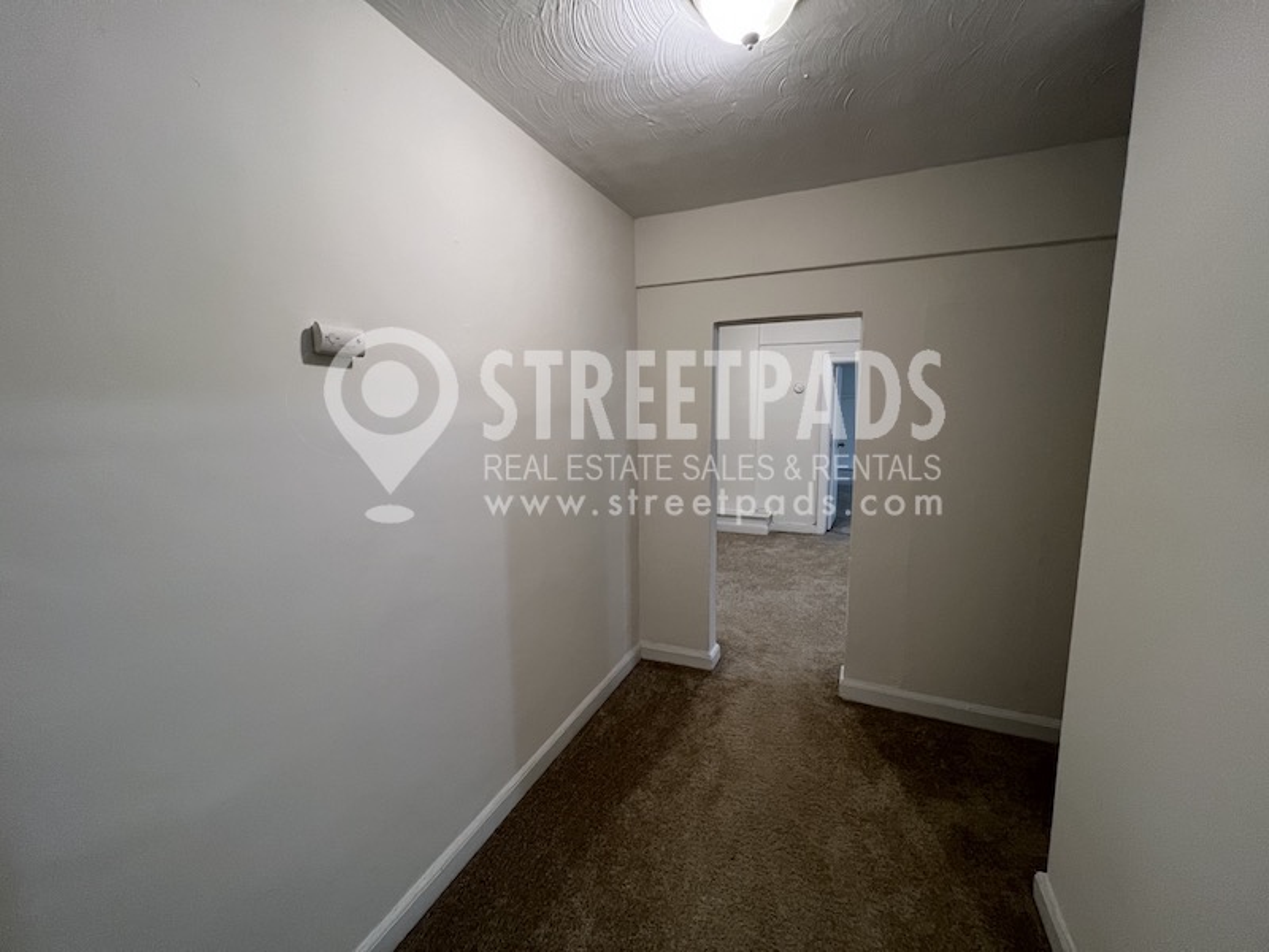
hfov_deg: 106.2
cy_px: 476
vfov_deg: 89.9
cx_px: 634
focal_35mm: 13
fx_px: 477
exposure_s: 1/60
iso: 250
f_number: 1.8
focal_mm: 1.57
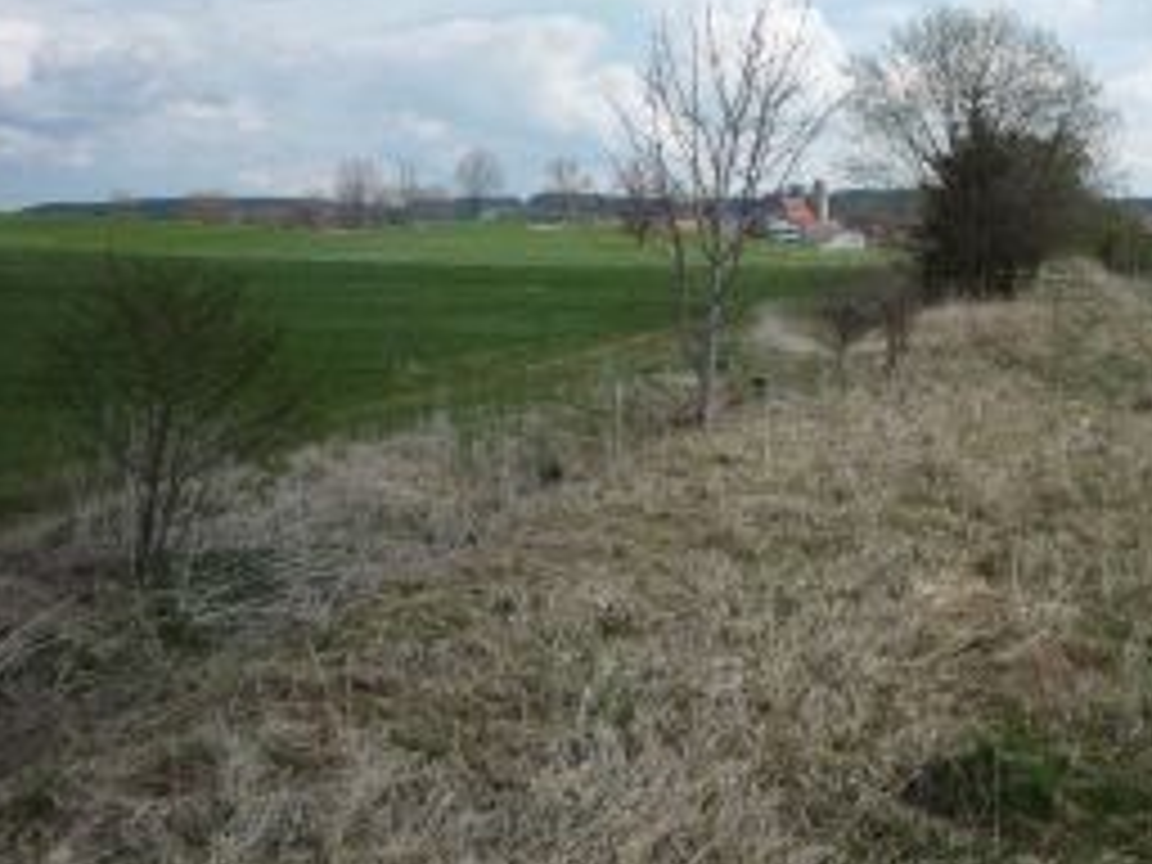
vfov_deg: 24.4
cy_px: 423
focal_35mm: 60
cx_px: 1030
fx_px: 1997
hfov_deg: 30.8
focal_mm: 5.2
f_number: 5.6
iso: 100
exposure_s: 1/500
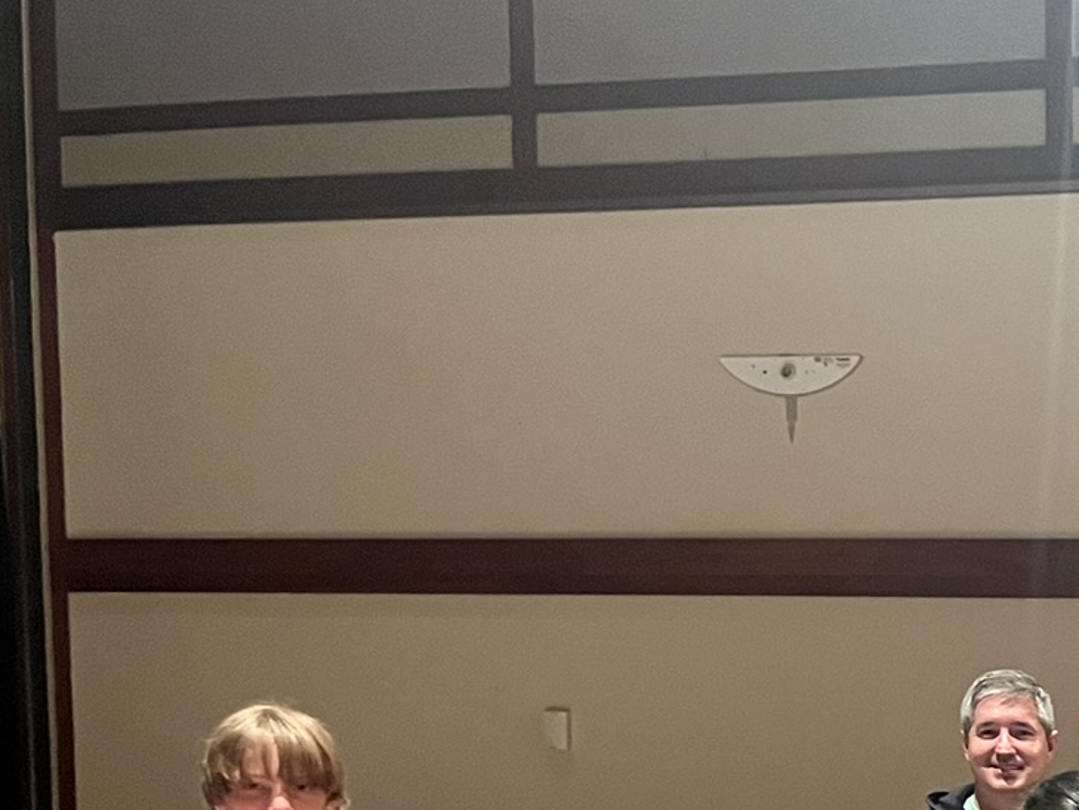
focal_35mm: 73
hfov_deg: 23.0
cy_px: 974
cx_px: 1482
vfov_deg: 19.0
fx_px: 2276
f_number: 1.5
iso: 500
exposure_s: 1/30
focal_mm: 5.7
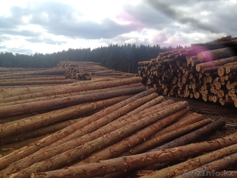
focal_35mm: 35
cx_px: 118
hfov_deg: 52.6
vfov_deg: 40.7
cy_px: 89
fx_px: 240
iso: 50
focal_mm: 4.28
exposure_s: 1/1314
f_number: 2.4
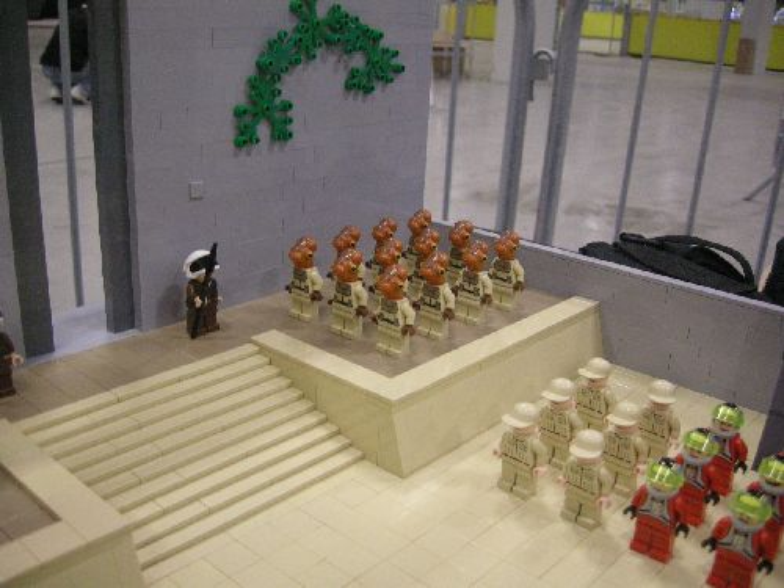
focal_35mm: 36
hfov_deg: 51.4
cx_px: 392
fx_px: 815
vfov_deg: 39.7
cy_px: 294
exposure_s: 1/21.6
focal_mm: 7.5
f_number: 2.7
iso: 400
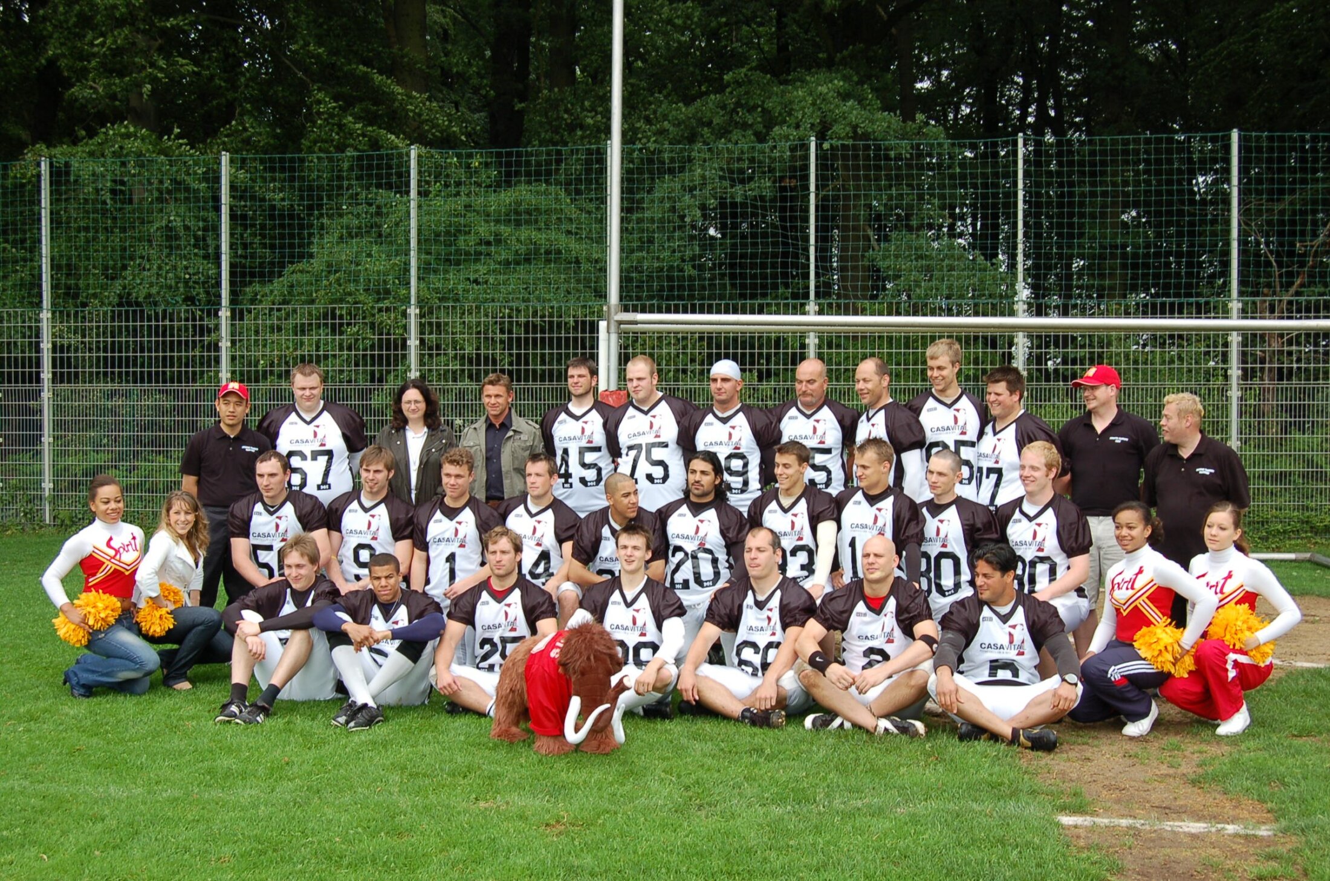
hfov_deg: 49.6
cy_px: 440
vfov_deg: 34.1
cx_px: 665
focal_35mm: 39
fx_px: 1438
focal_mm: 26
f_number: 6.3
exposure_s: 1/160
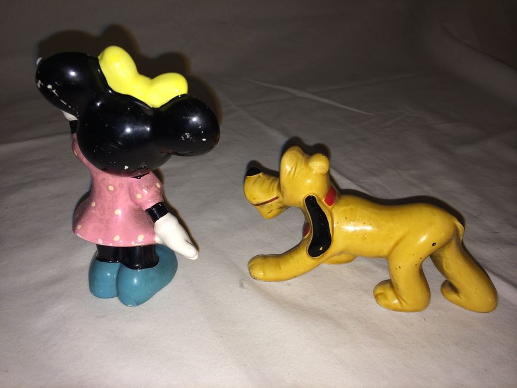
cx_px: 258
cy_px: 194
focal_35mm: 30
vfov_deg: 46.8
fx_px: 448
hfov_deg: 60.0
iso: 32
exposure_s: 1/154
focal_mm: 4.12
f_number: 2.2
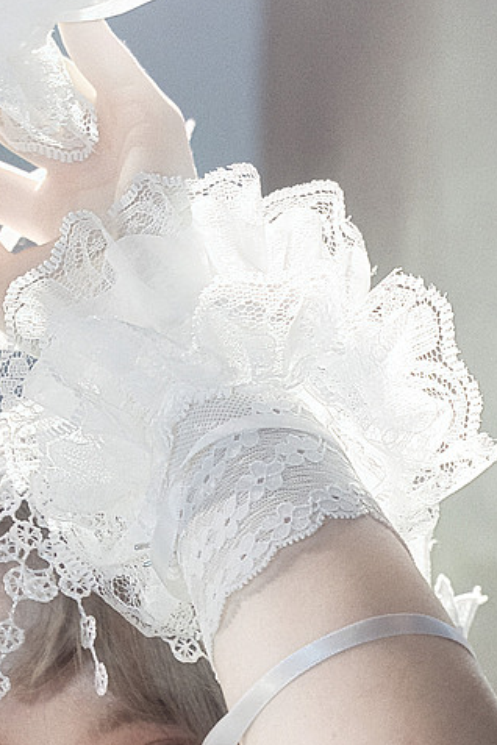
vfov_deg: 12.6
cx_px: -95
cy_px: 753
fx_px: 3334
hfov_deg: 8.4
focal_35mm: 161
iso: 1250
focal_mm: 26
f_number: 2.8
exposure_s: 1/40
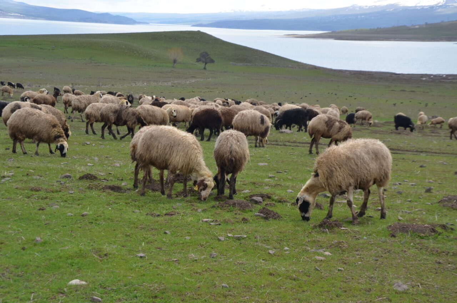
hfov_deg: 28.1
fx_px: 912
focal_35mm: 72
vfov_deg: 18.8
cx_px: 228
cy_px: 152
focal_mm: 48
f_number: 8
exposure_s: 1/250
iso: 200
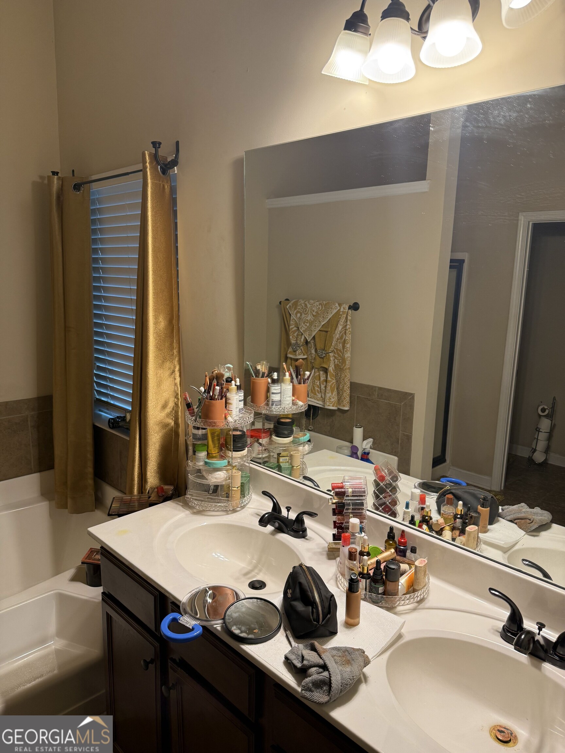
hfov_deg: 56.8
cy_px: 376
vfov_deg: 71.6
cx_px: 282
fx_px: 522
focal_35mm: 24
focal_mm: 6.76
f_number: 1.78
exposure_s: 1/120
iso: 125
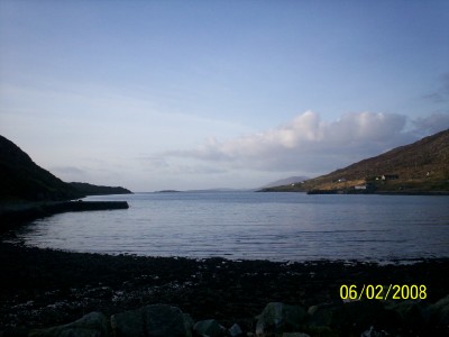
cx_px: 224
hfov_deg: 51.4
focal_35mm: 36
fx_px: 467
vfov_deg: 39.7
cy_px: 168
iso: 100
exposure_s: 1/426
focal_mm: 6
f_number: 4.5
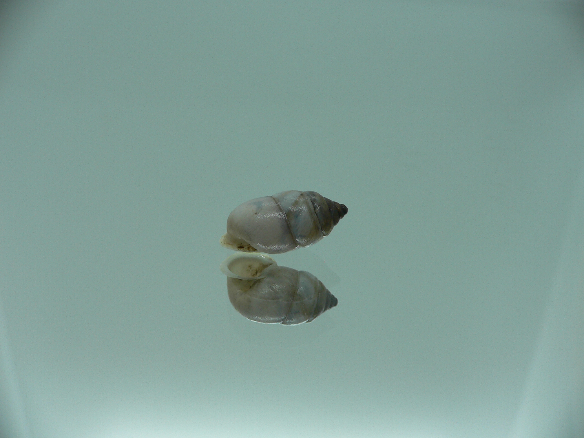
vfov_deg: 40.7
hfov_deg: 52.6
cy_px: 219
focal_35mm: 35
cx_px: 292
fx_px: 590
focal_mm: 4.6
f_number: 2.8
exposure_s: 1/80
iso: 80
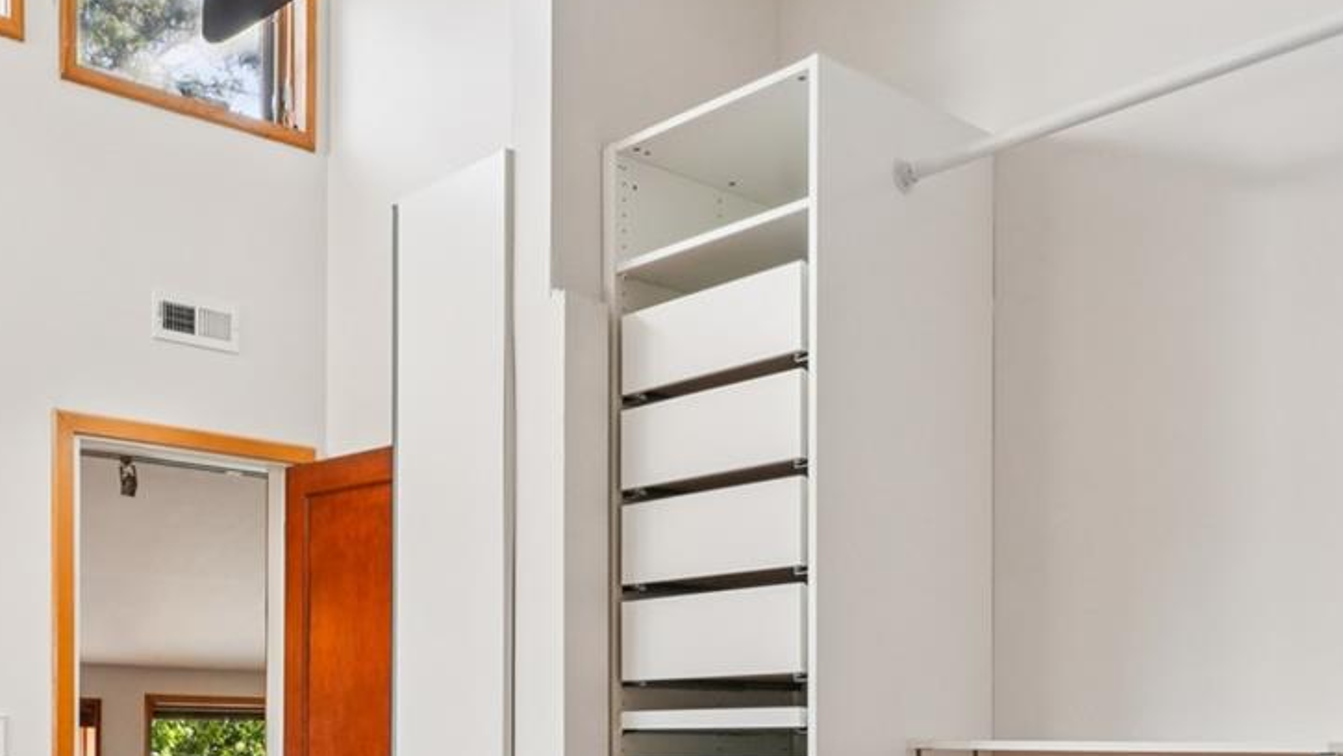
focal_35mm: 38
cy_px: 760
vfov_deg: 29.0
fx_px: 1359
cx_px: 372
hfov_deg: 50.9
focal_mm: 11
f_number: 8
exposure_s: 1/30
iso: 320
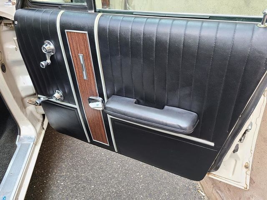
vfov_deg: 53.1
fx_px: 201
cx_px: 134
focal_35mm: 26
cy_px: 100
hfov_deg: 67.3
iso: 80
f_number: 1.8
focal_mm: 5.4
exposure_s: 1/59
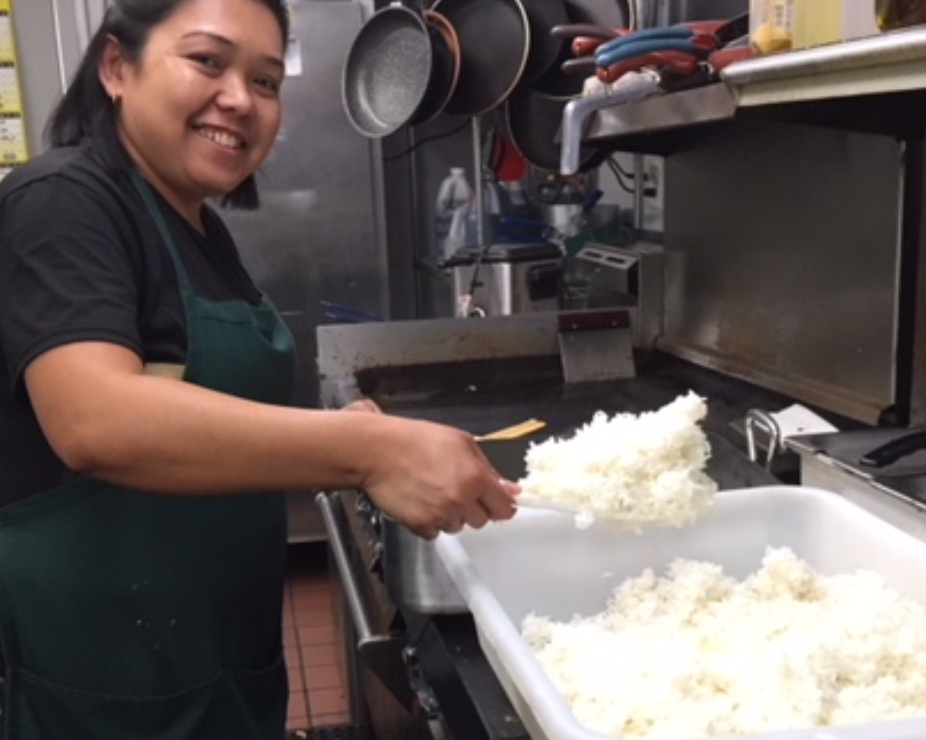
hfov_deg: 41.1
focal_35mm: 45
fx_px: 1233
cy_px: 480
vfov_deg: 33.2
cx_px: 430
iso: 50
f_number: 2.2
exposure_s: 1/30
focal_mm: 4.15
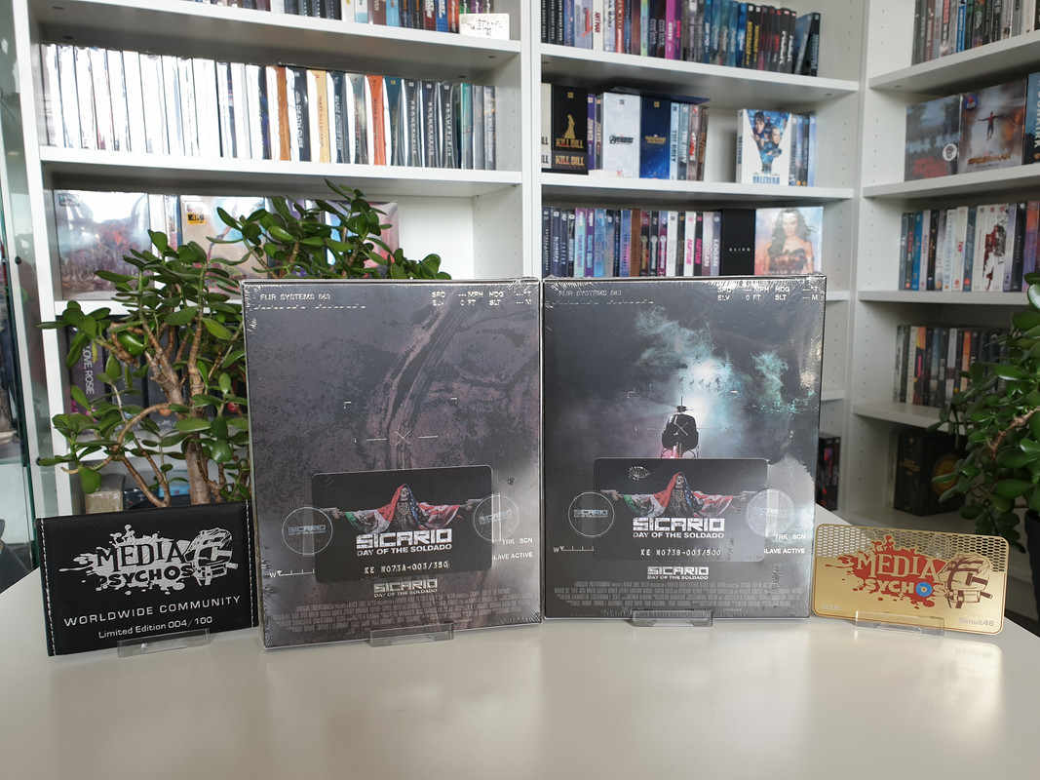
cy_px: 390
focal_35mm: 26
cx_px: 520
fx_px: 781
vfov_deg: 53.1
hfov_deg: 67.3
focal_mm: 4.3
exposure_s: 1/50
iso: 50
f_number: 2.4
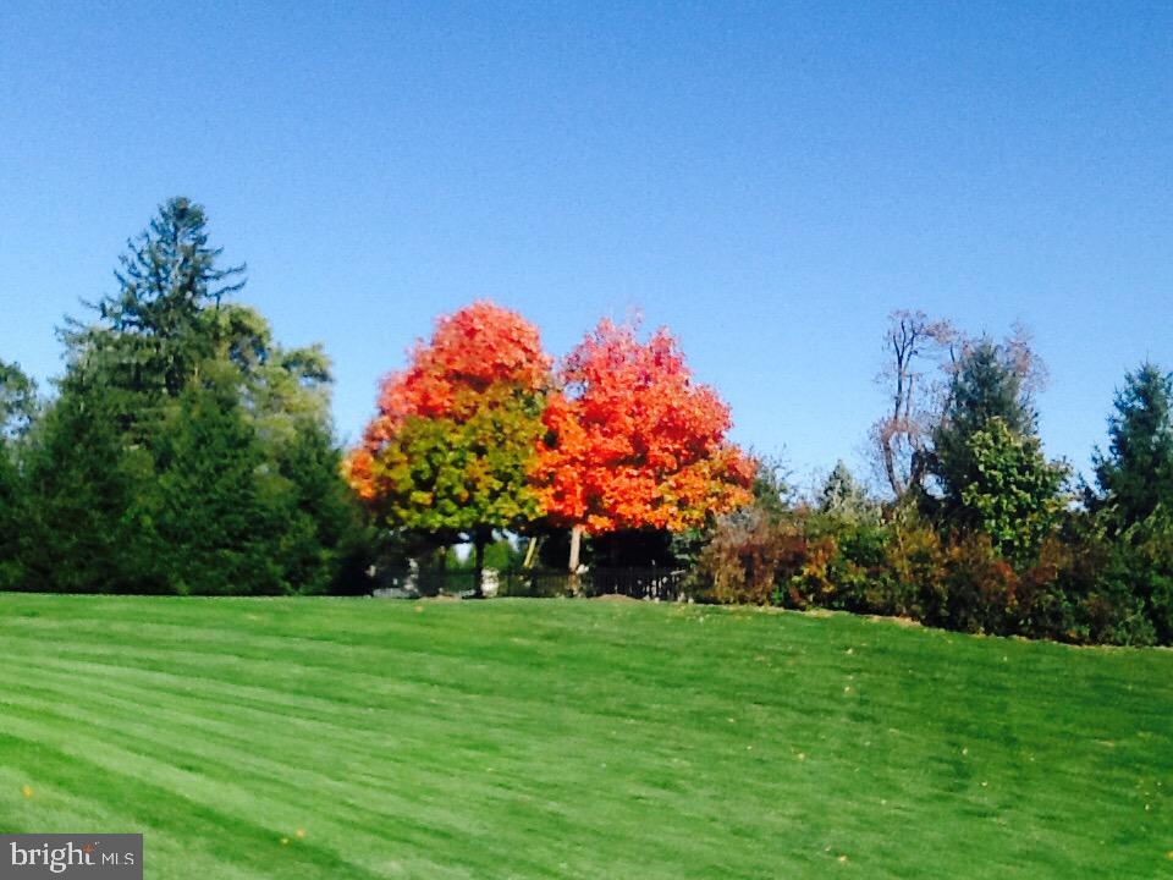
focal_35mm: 44
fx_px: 1491
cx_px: 586
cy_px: 440
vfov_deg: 32.9
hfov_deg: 42.9
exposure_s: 1/1070
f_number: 2.4
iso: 40
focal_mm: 2.03
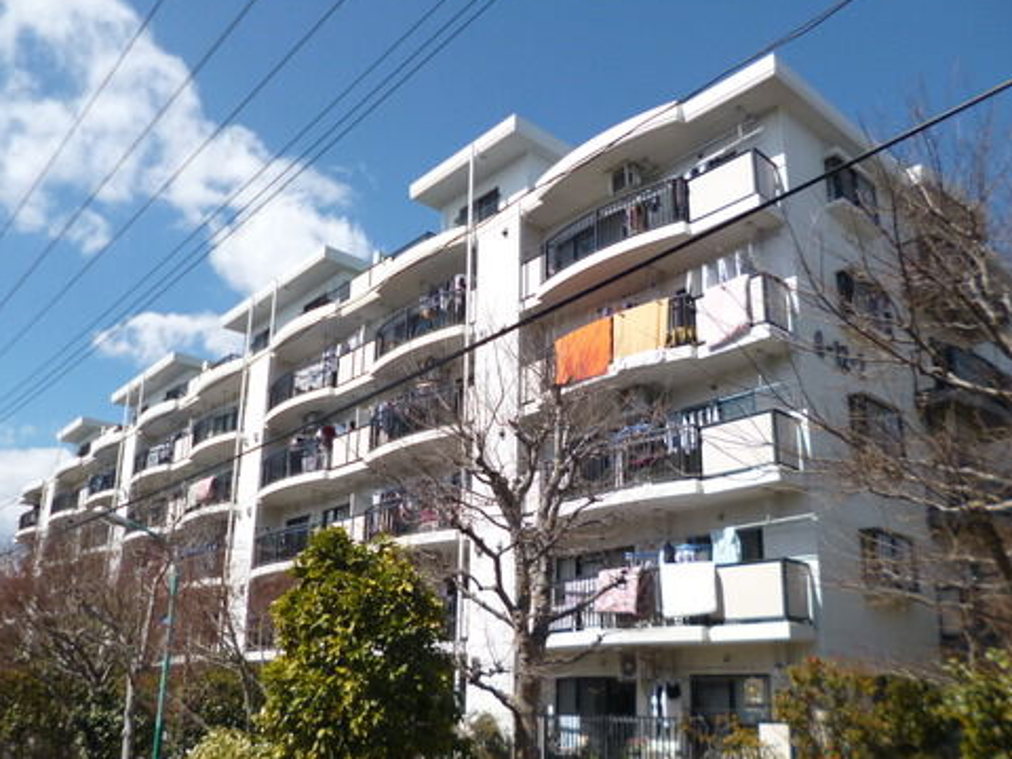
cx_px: 512
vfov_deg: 46.5
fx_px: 877
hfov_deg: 60.0
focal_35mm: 30
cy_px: 462
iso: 100
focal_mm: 4.3
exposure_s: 1/160
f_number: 9
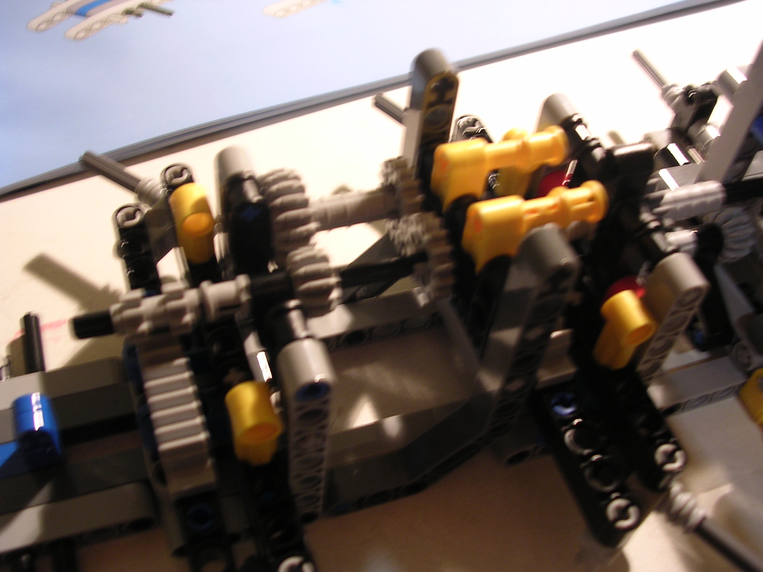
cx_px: 382
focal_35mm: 38
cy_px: 286
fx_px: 838
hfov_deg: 49.0
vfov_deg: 37.7
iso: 100
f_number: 2.8
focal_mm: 5.8
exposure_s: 1/4.5
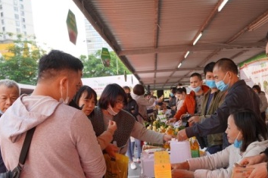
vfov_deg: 34.8
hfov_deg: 50.3
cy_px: 110
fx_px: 282
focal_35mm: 38
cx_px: 165
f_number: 4
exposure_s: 1/160
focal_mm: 20
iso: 160
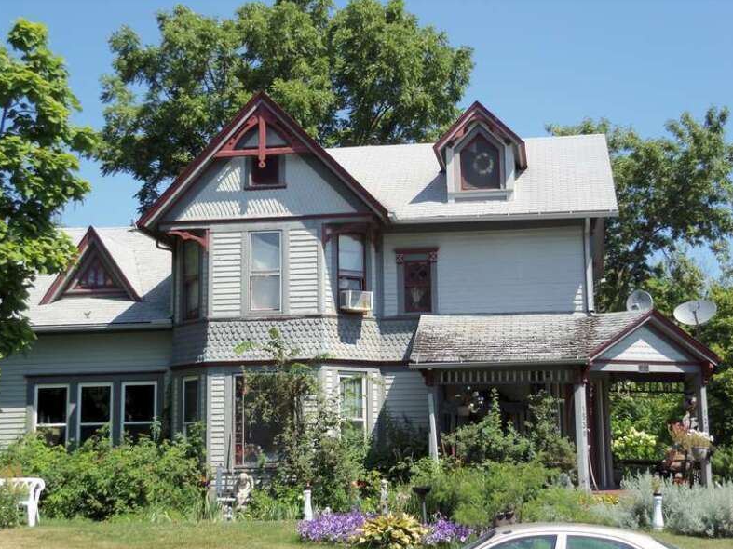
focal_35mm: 63
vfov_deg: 23.3
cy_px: 277
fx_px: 1334
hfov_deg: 30.7
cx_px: 366
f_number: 4.8
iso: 64
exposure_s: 1/250
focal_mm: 10.9
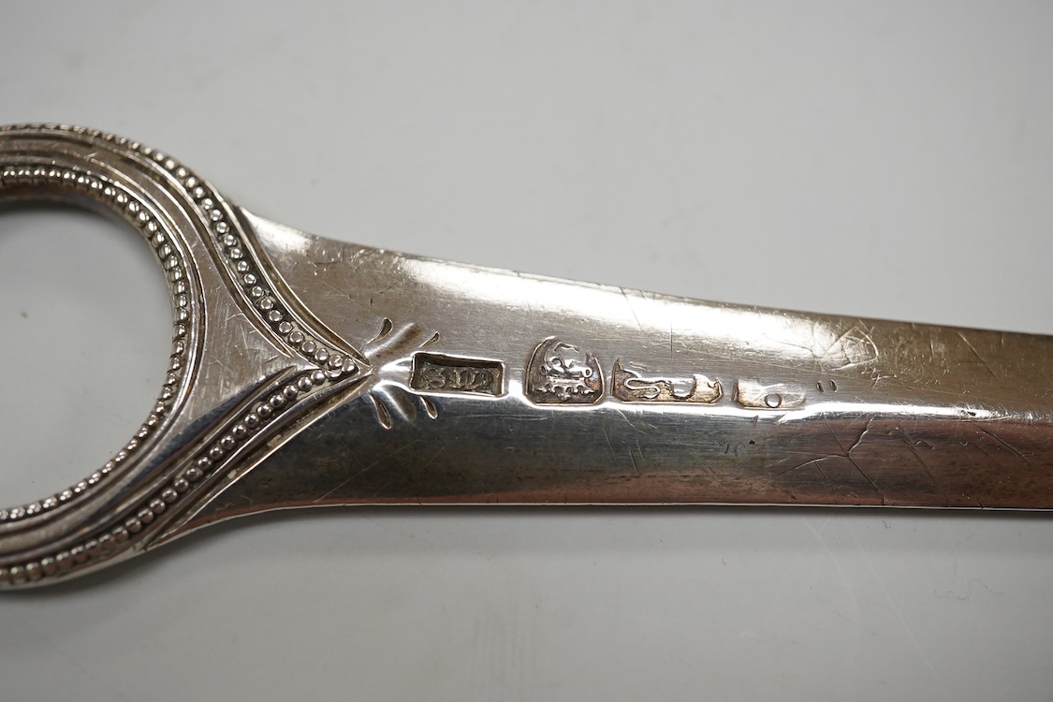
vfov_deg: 29.9
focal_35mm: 45
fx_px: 1316
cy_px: 351
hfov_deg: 43.6
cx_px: 526
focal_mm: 30
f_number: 9
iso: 2500
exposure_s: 1/400
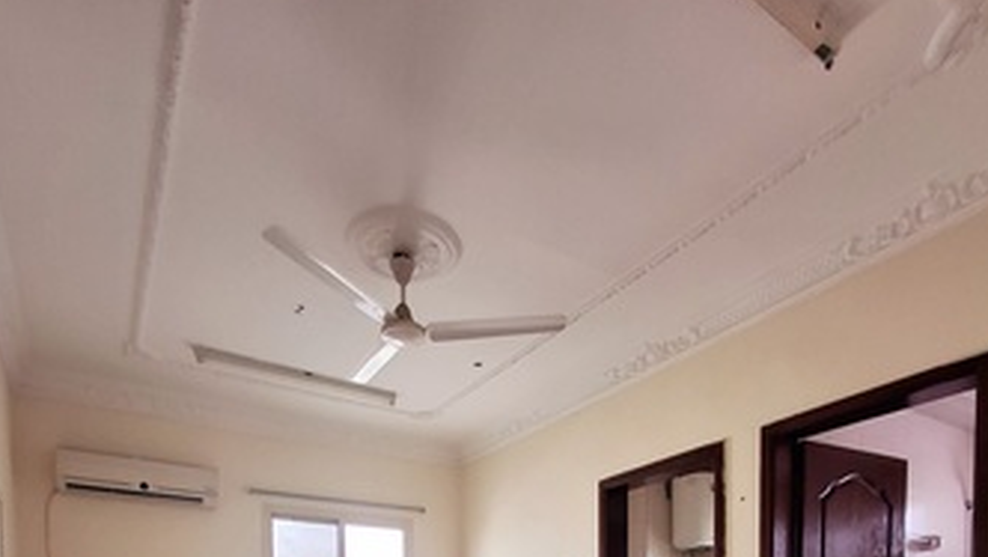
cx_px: 495
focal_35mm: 24
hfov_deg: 76.3
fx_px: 629
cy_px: 660
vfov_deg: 37.1
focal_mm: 1.64
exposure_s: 1/40
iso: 40
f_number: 2.2
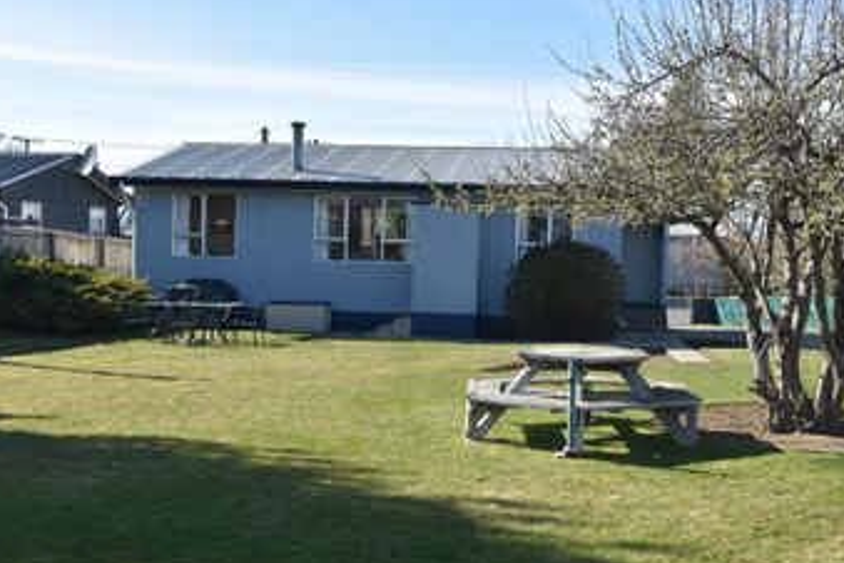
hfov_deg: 44.7
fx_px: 1024
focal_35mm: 44
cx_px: 478
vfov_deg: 30.7
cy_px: 290
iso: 200
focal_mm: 21
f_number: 9
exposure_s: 1/320
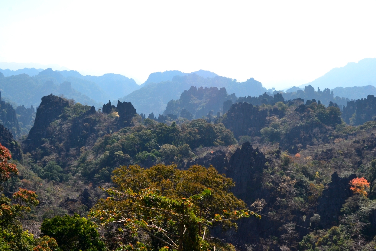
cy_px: 126
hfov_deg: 42.3
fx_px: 486
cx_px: 188
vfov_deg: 28.9
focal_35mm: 46
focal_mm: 31
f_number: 11
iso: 400
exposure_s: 1/500
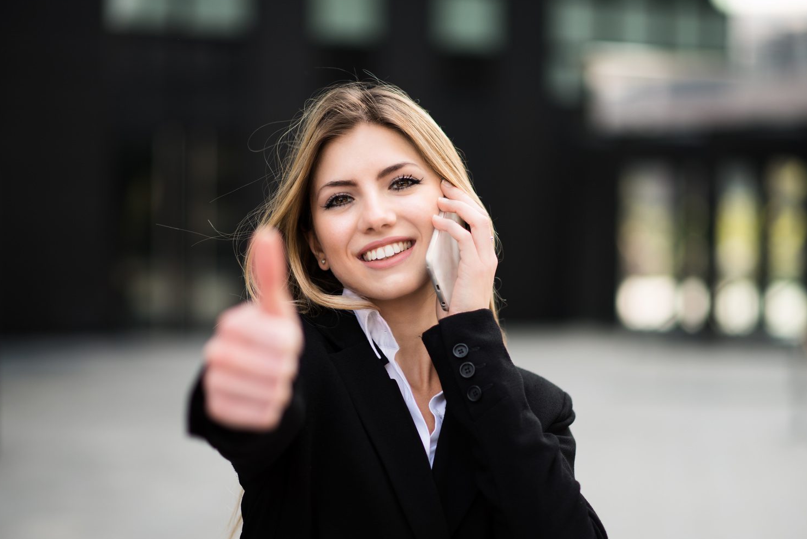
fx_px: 2175
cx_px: 402
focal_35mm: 97
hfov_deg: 21.0
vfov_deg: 14.1
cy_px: 299
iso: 100
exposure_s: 1/800
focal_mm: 85
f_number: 1.8
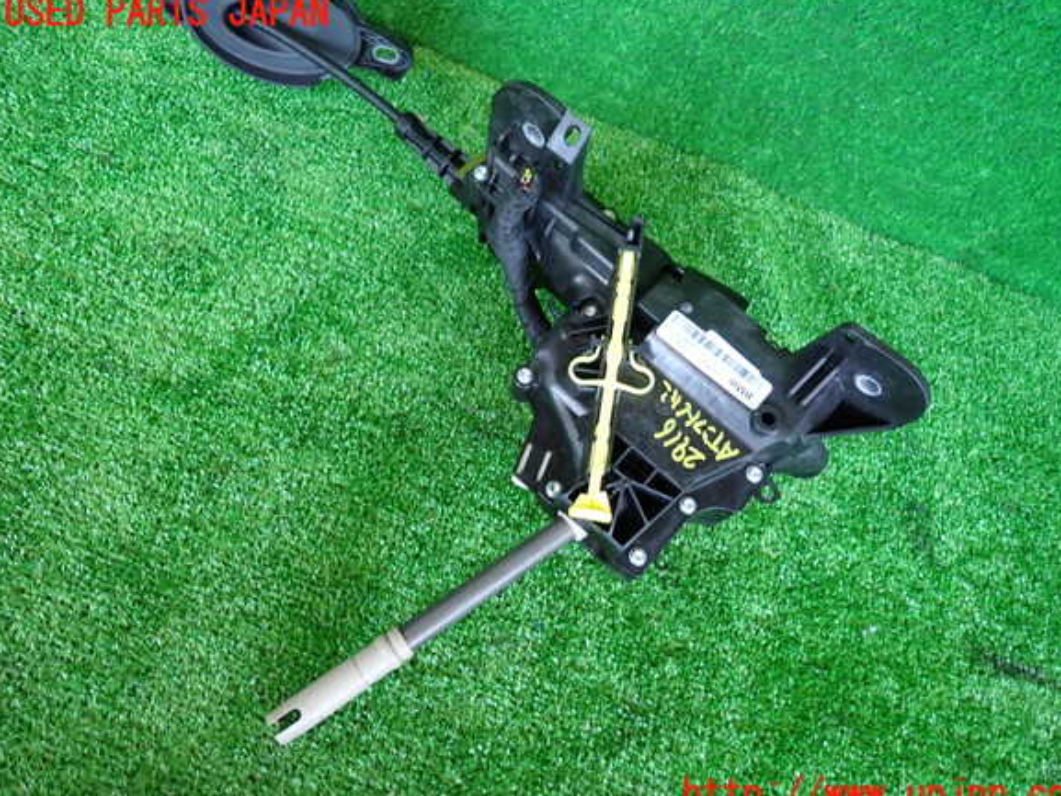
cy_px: 404
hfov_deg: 67.3
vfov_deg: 53.1
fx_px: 797
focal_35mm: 26
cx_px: 546
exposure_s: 1/50
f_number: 2
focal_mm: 4.5
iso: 200
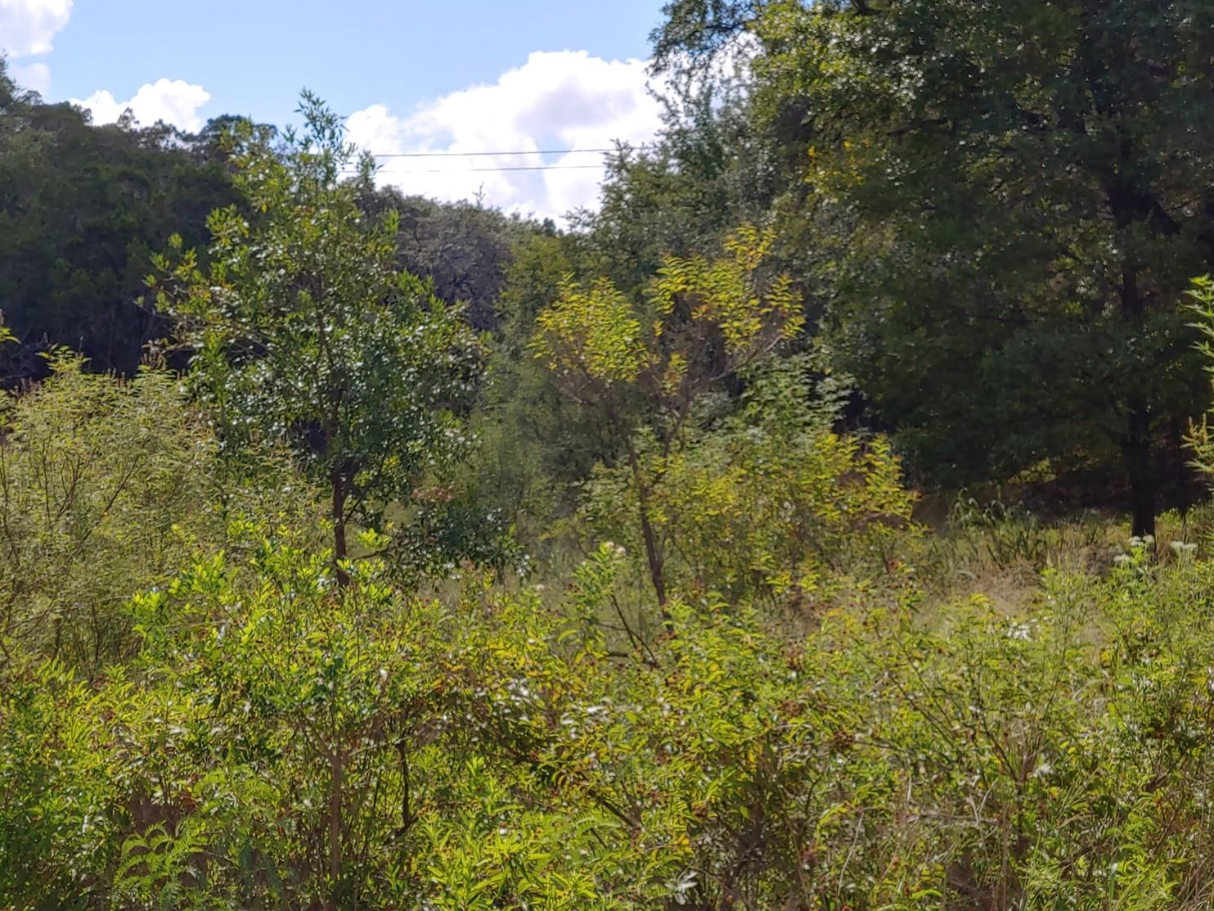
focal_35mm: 69
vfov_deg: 21.3
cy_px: 503
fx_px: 2420
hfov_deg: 28.1
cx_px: 470
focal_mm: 5.88
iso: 50
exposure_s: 1/323
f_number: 2.4
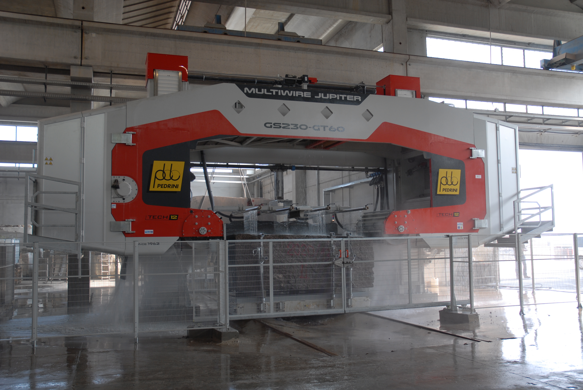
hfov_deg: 53.1
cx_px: 292
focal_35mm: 36
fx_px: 584
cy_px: 195
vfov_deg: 37.0
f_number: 3.8
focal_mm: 24
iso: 160
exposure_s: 1/60
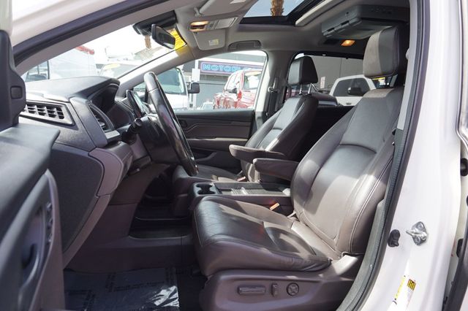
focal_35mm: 24
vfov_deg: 53.1
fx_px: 312
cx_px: 234
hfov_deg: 73.8
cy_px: 156
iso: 100
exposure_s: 1/80
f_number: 5.6
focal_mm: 16
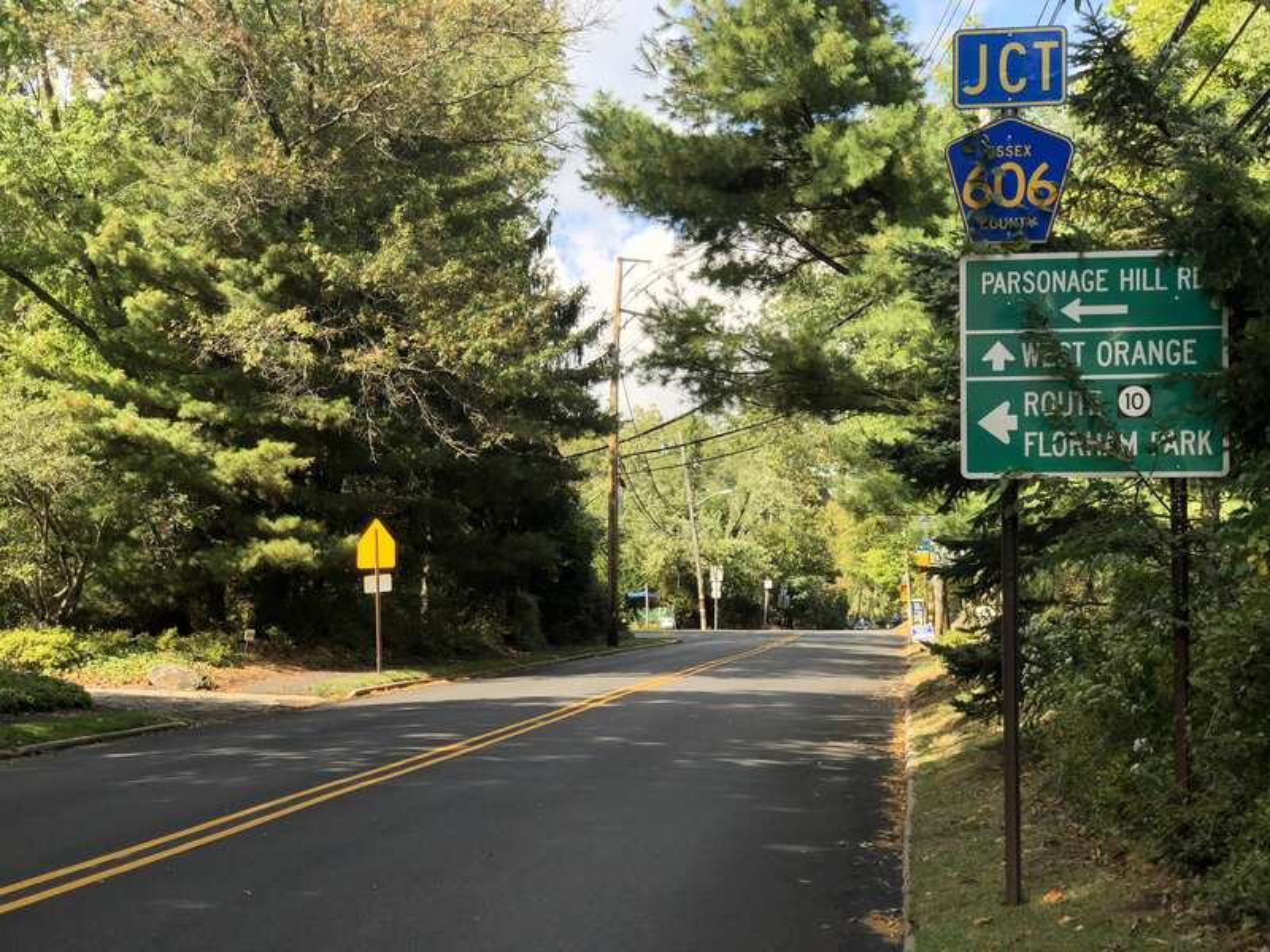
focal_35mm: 52
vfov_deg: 28.0
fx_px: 1908
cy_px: 476
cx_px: 635
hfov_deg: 36.8
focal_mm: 6
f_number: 2.4
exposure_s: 1/759
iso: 16
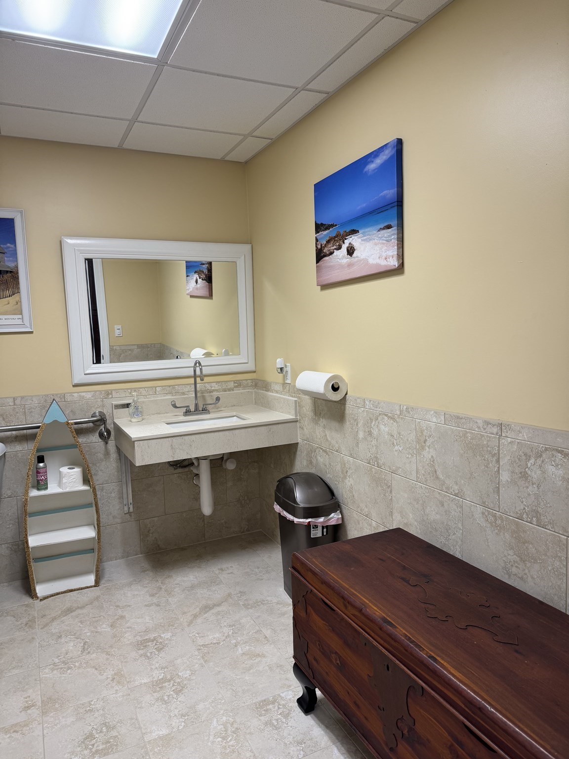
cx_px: 284
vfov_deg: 71.6
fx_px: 526
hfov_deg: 56.8
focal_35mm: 24
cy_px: 380
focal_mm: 6.76
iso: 100
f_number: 1.78
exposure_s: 1/100
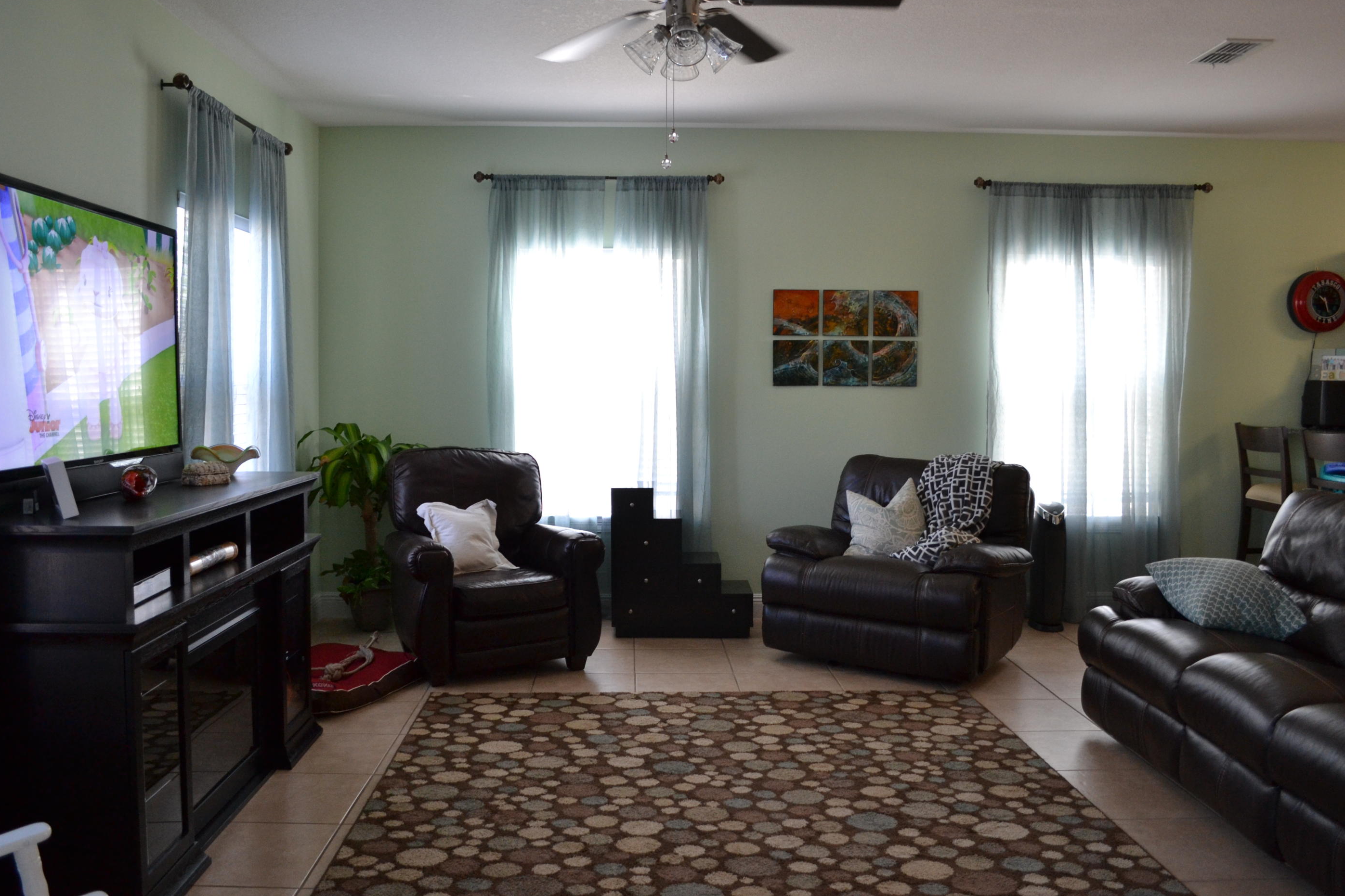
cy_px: 421
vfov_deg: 44.9
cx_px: 650
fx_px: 1083
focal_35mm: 29
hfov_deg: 63.6
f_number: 3.5
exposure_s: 1/60
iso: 720
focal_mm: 18
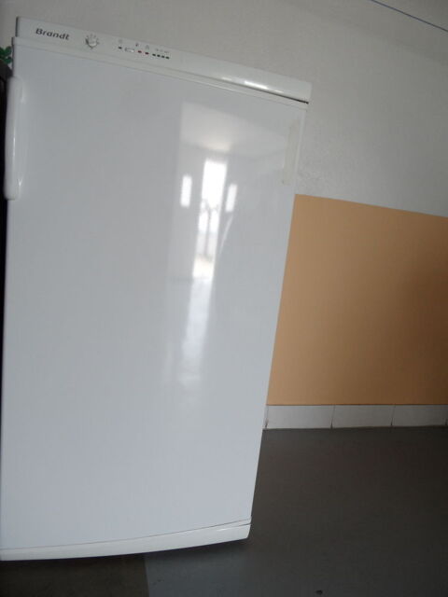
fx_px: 414
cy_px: 298
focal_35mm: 24
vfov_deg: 71.6
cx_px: 224
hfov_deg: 56.8
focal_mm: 3.9
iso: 160
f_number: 3.2
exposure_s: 1/30
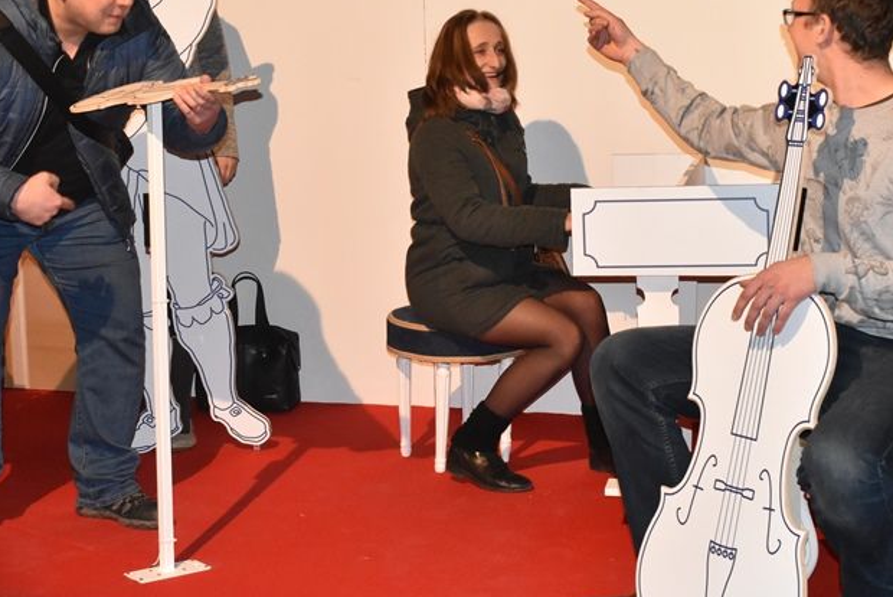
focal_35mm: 72
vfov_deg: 18.9
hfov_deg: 28.1
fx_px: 1782
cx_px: 410
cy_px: 201
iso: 2200
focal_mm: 29
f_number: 8
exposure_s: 1/60
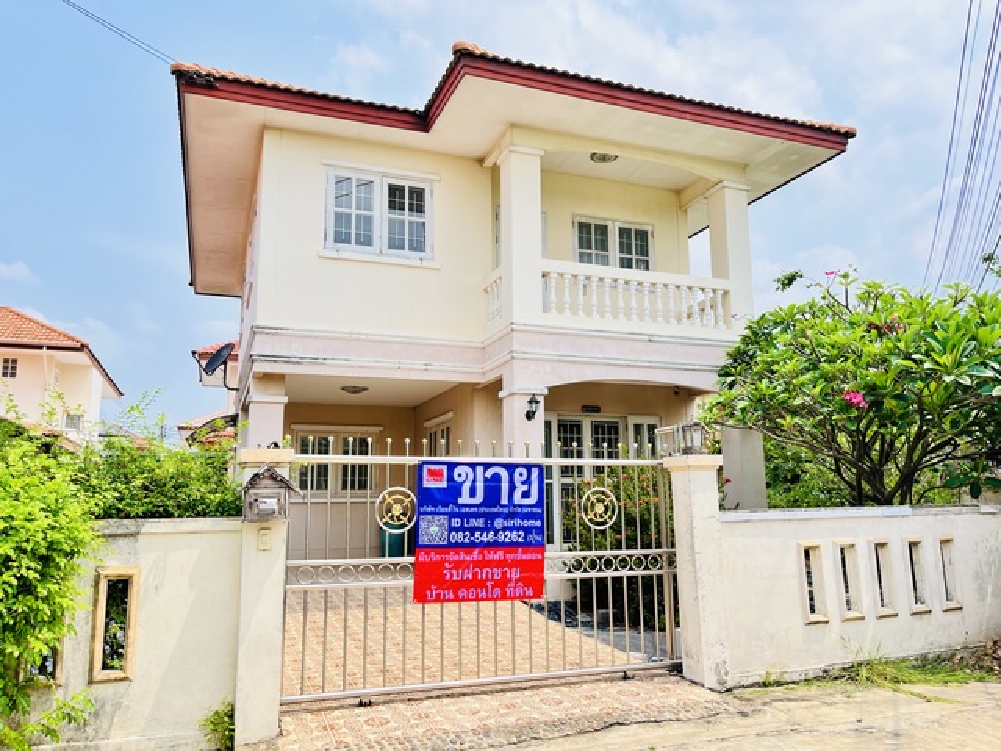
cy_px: 376
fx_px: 752
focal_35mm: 26
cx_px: 500
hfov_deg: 67.3
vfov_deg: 53.1
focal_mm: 5.1
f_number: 1.6
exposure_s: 1/2024
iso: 50
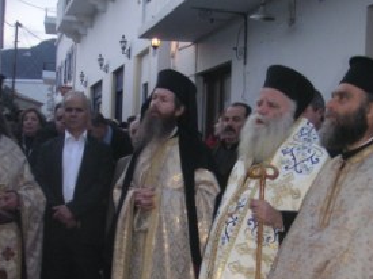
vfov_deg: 23.5
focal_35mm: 62
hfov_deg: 31.2
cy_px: 195
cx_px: 217
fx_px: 668
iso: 160
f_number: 2.8
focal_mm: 6
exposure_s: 1/45
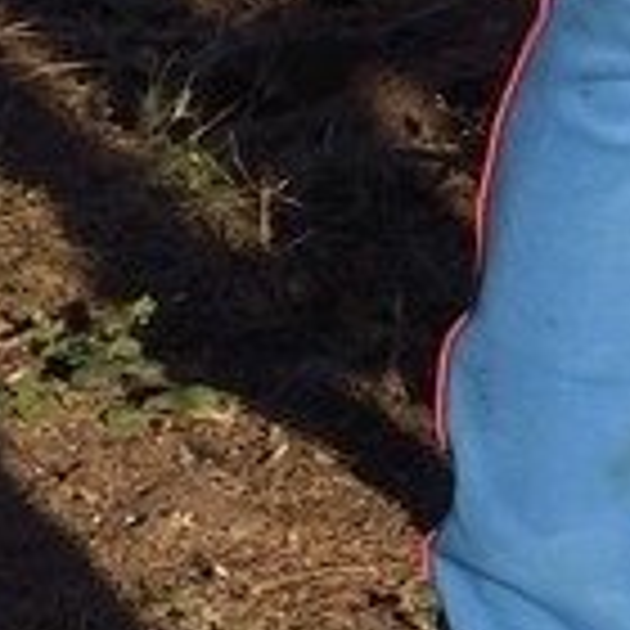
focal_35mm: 698
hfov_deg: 2.4
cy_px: -904
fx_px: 14372
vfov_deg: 2.5
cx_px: 2826
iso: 400
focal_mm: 72
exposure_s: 1/250
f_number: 11
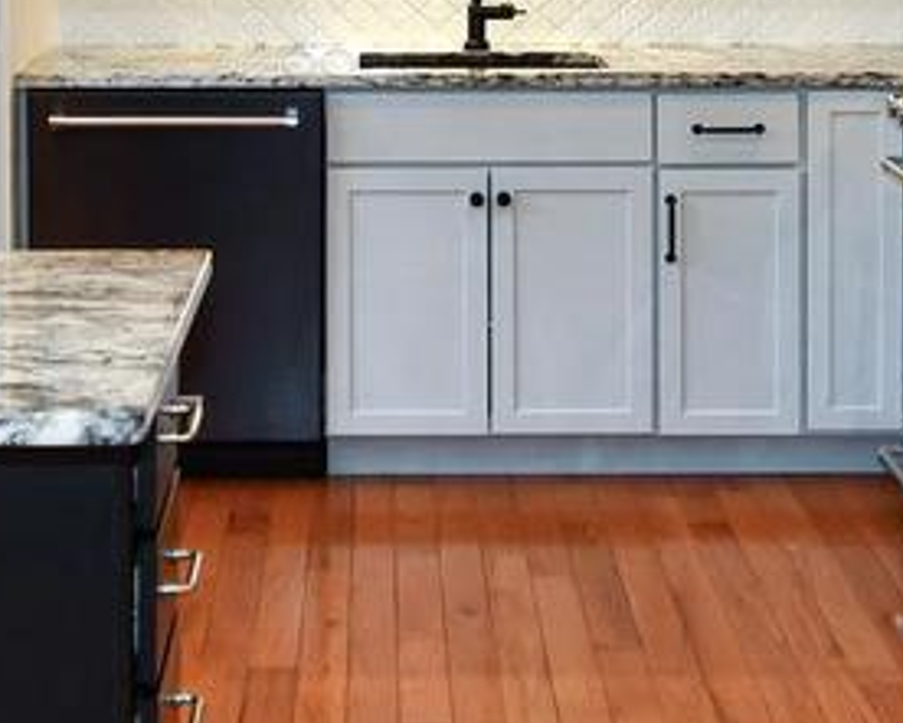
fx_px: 2353
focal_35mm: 88
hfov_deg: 21.7
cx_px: 373
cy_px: 79
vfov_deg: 17.2
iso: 320
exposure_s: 1/60
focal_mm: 12
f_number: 4
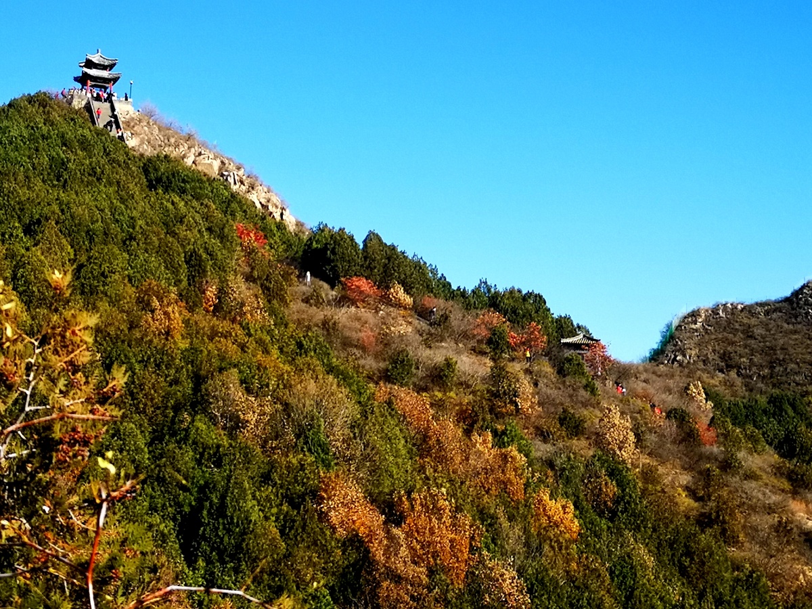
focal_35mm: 71
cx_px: 406
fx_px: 1665
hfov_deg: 27.4
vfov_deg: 20.7
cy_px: 304
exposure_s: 1/1799
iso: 50
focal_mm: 5.58
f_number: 1.8
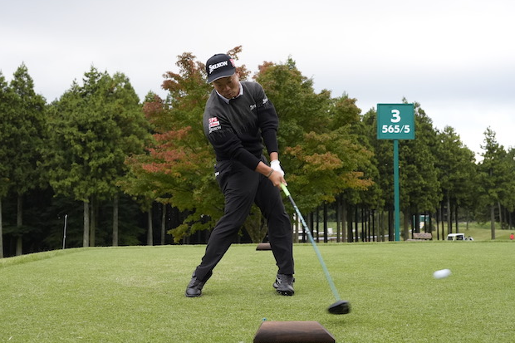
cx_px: 231
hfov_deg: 43.6
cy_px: 122
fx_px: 644
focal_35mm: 45
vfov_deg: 29.7
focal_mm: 34
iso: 1600
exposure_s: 1/1250
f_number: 4.5
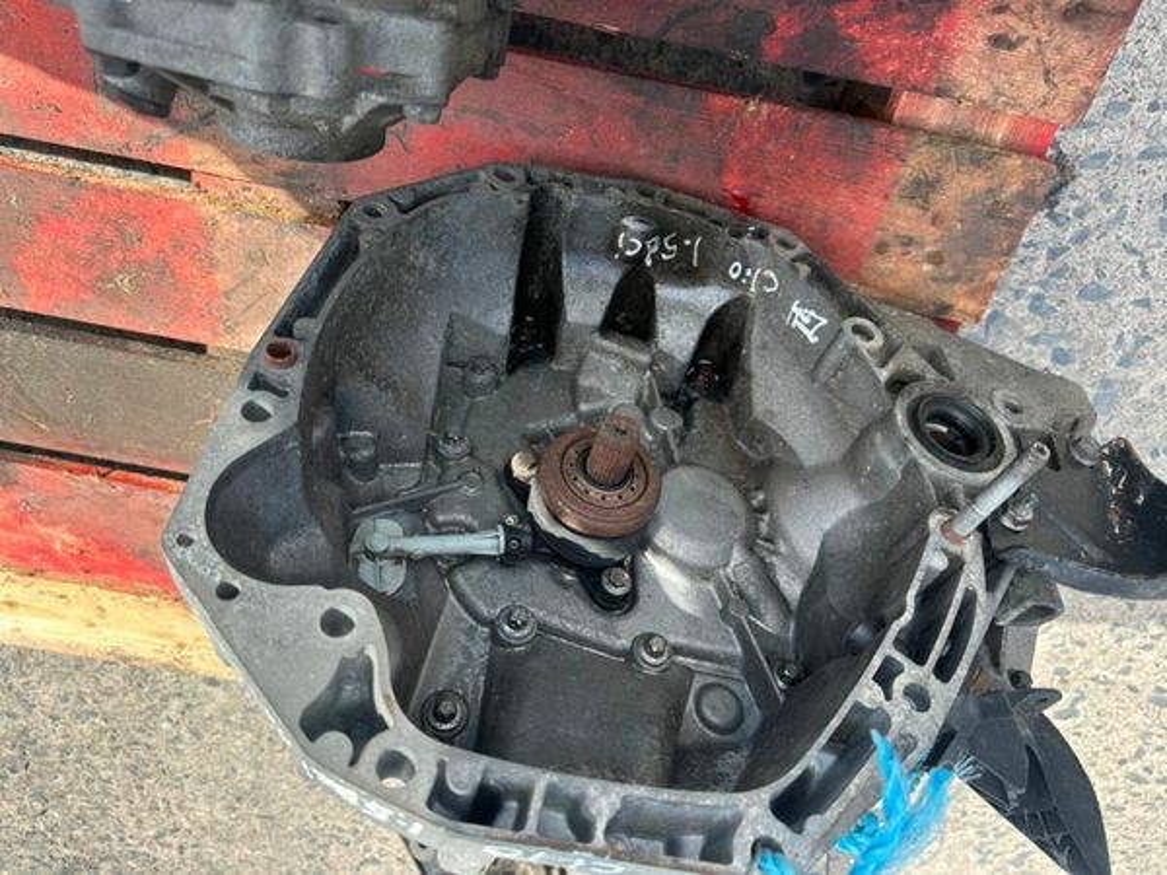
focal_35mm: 24
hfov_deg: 71.6
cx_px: 584
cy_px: 438
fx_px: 809
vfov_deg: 56.8
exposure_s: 1/879
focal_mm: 6.86
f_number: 1.78
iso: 80
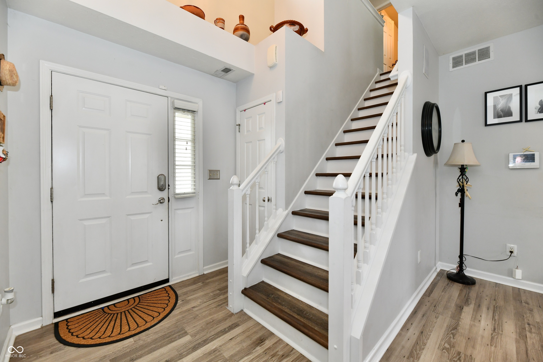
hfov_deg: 104.3
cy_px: 181
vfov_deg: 81.2
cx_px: 272
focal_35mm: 14
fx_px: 211
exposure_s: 1/80
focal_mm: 14
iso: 640
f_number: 6.3
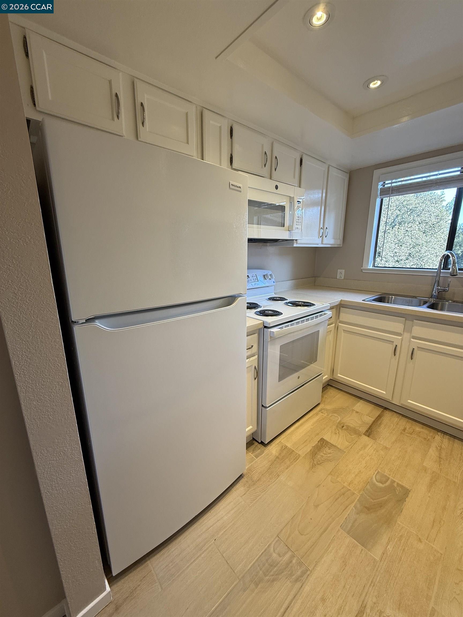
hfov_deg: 85.7
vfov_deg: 102.1
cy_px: 308
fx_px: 250
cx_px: 232
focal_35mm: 14
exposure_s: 1/120
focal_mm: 2.22
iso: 100
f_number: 2.2
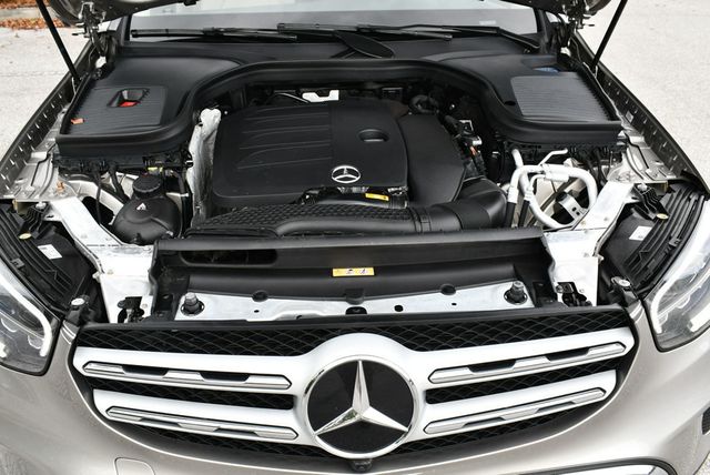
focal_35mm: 36
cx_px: 355
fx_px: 711
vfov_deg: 36.9
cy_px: 238
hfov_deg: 53.1
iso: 200
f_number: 5.6
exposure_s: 1/250
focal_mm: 18
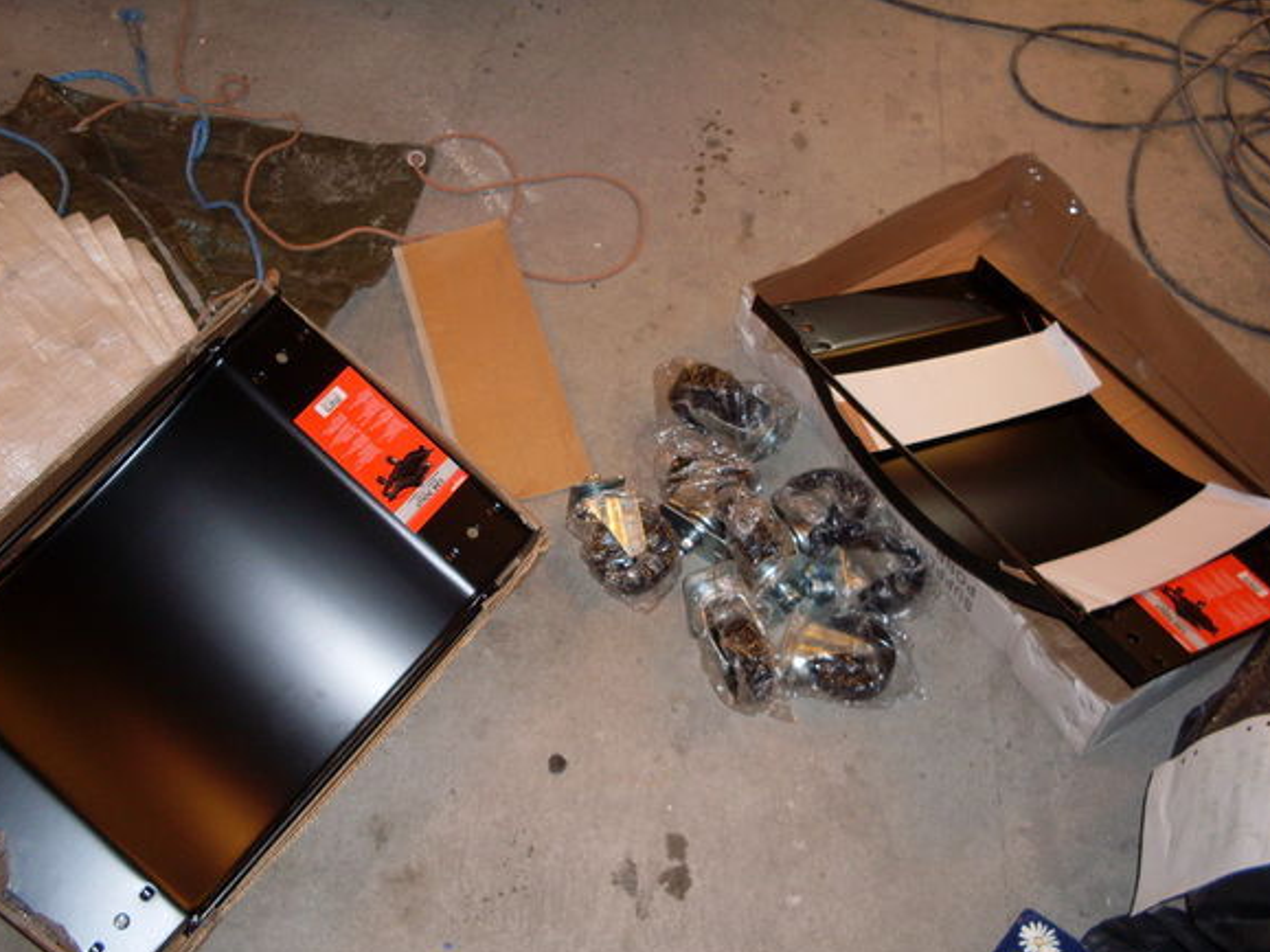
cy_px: 489
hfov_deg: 44.8
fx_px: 1541
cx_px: 636
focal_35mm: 42
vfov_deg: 34.3
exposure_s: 1/45
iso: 100
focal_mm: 6.3
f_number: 2.8
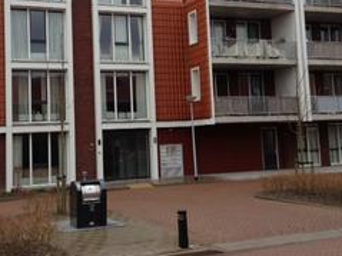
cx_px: 139
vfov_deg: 25.5
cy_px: 84
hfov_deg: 33.7
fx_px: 563
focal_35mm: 57
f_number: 2.4
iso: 50
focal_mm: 4.28
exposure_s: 1/341
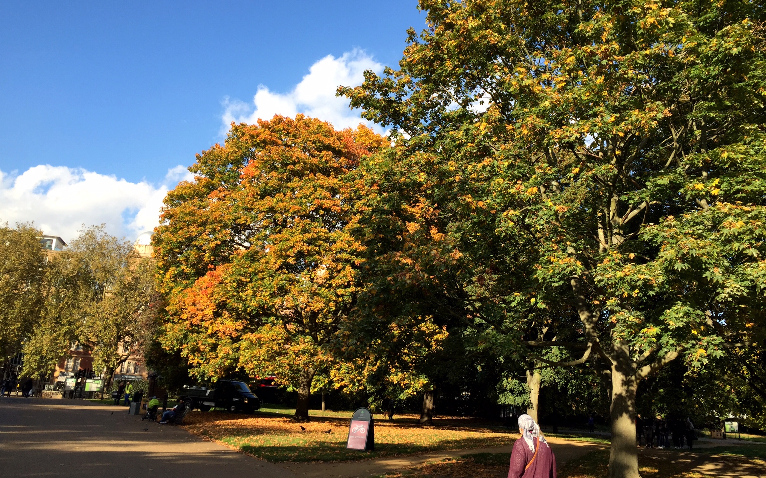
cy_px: 210
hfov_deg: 61.2
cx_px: 382
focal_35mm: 31
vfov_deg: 40.5
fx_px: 647
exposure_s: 1/824
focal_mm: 4.15
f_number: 2.2
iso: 32
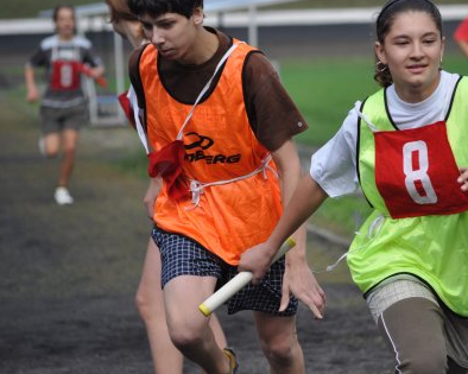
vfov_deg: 4.9
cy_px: 167
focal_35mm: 314
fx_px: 4348
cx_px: 312
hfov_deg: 6.2
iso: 400
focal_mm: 160
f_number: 6.3
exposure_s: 1/1600
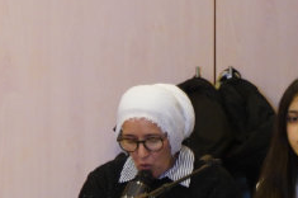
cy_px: -12
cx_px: -454
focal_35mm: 409
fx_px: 3381
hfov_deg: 4.9
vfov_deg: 3.3
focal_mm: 75
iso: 1600
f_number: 3.2
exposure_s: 1/160
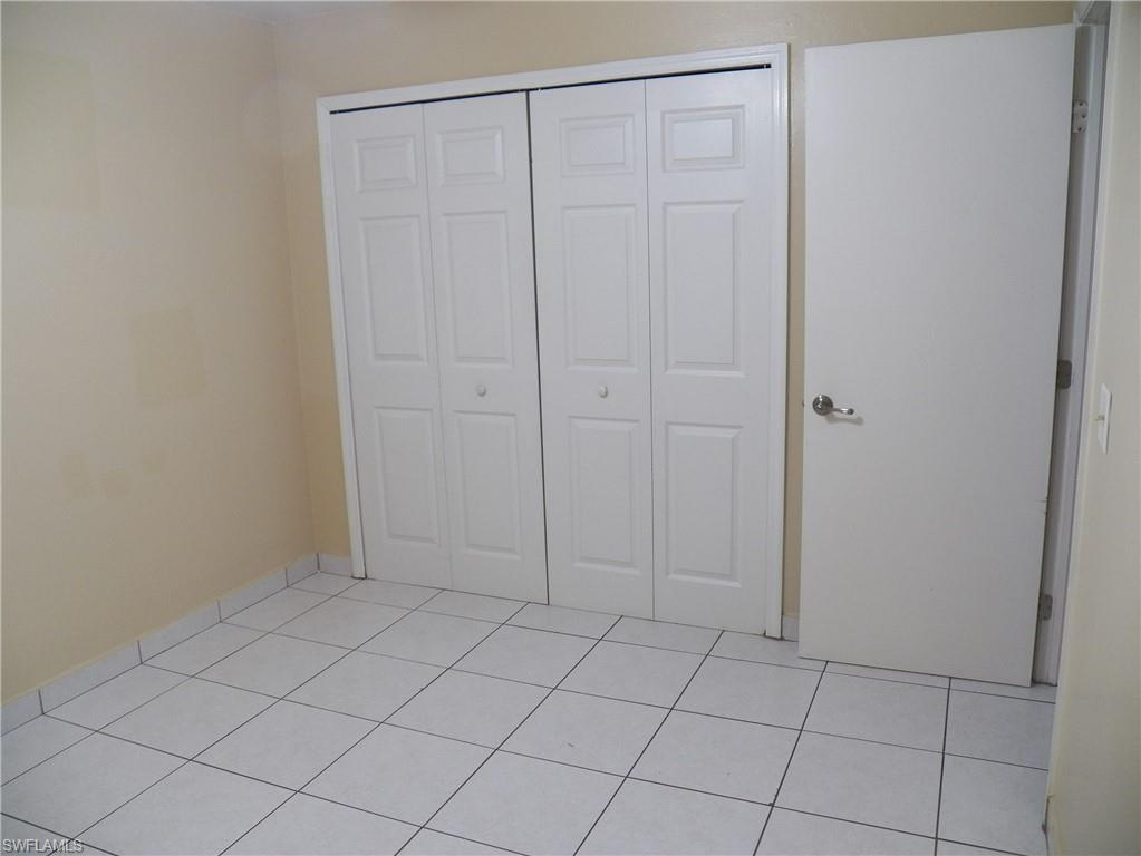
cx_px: 570
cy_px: 428
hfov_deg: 63.4
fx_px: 923
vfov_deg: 49.8
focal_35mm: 28
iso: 125
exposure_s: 1/30
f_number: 2.8
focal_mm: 4.9
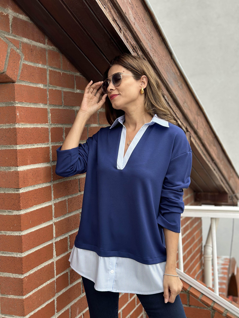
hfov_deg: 30.3
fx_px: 442
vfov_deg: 39.7
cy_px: 159
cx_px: 120
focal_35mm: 48
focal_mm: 6.86
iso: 80
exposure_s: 1/426
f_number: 1.78
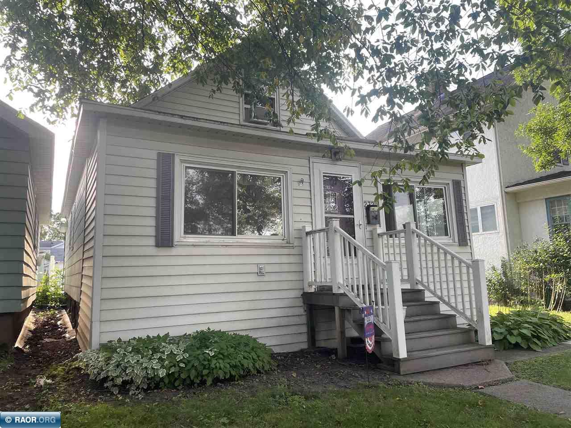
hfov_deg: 67.3
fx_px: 429
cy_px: 214
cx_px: 286
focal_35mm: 26
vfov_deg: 53.1
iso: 32
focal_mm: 4.2
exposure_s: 1/193
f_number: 1.6
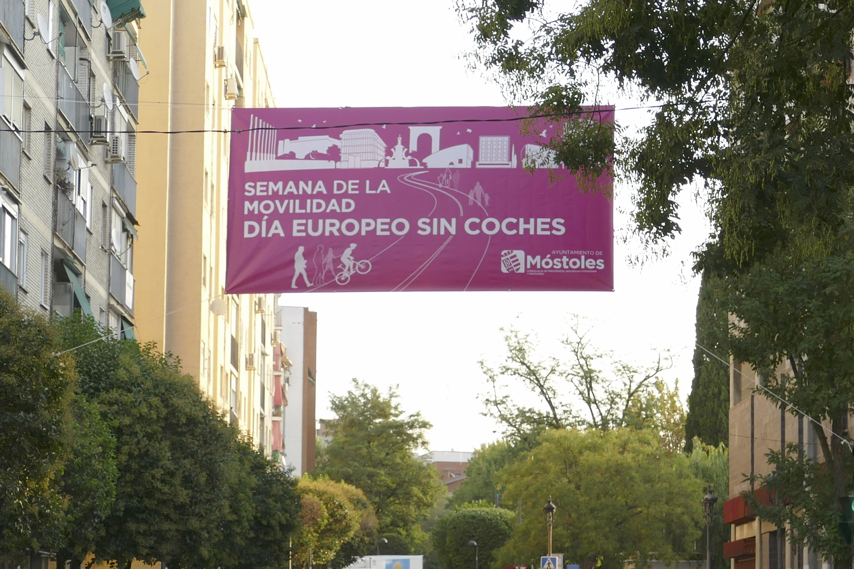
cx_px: 427
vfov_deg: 28.6
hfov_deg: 41.9
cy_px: 284
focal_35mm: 47
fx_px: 1115
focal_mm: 17.27
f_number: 3.3
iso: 125
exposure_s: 1/320
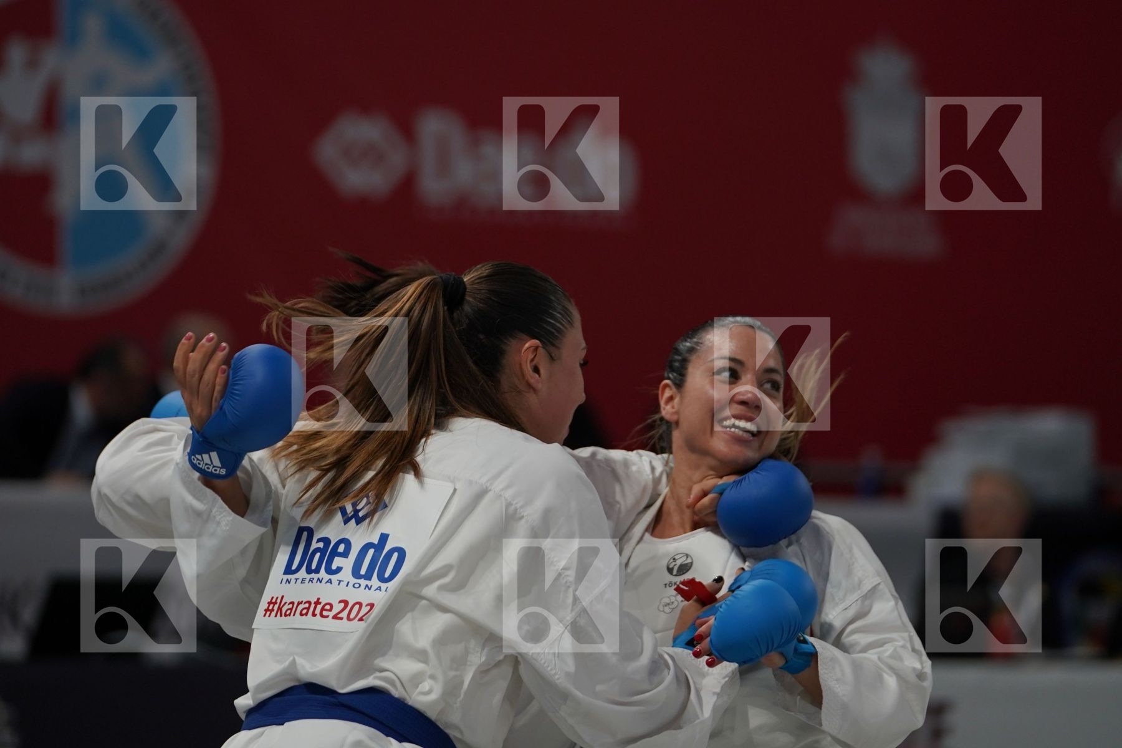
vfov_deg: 5.8
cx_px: 561
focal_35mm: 237
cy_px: 374
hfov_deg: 8.7
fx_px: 7386
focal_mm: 158
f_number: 2.8
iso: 640
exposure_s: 1/1000
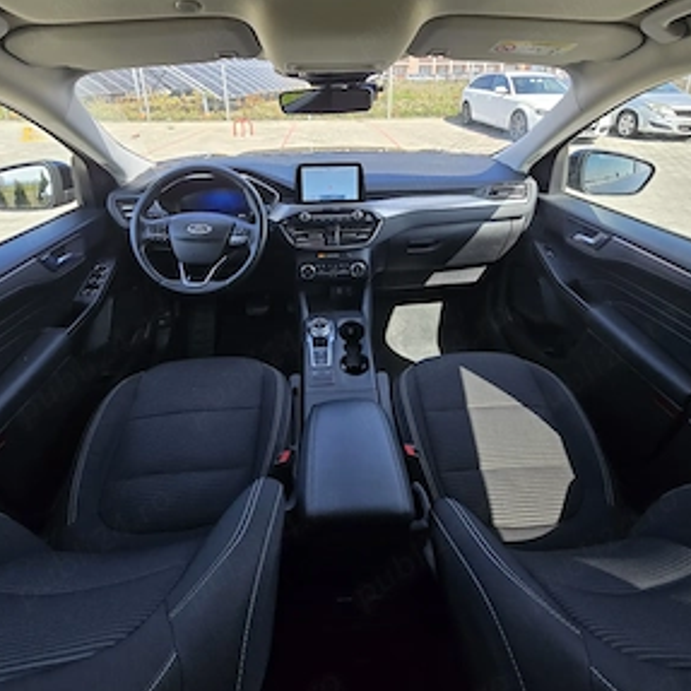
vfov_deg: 83.8
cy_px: 219
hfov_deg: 87.4
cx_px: 347
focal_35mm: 16
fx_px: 361
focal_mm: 2.2
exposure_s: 1/186
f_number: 2.2
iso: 50
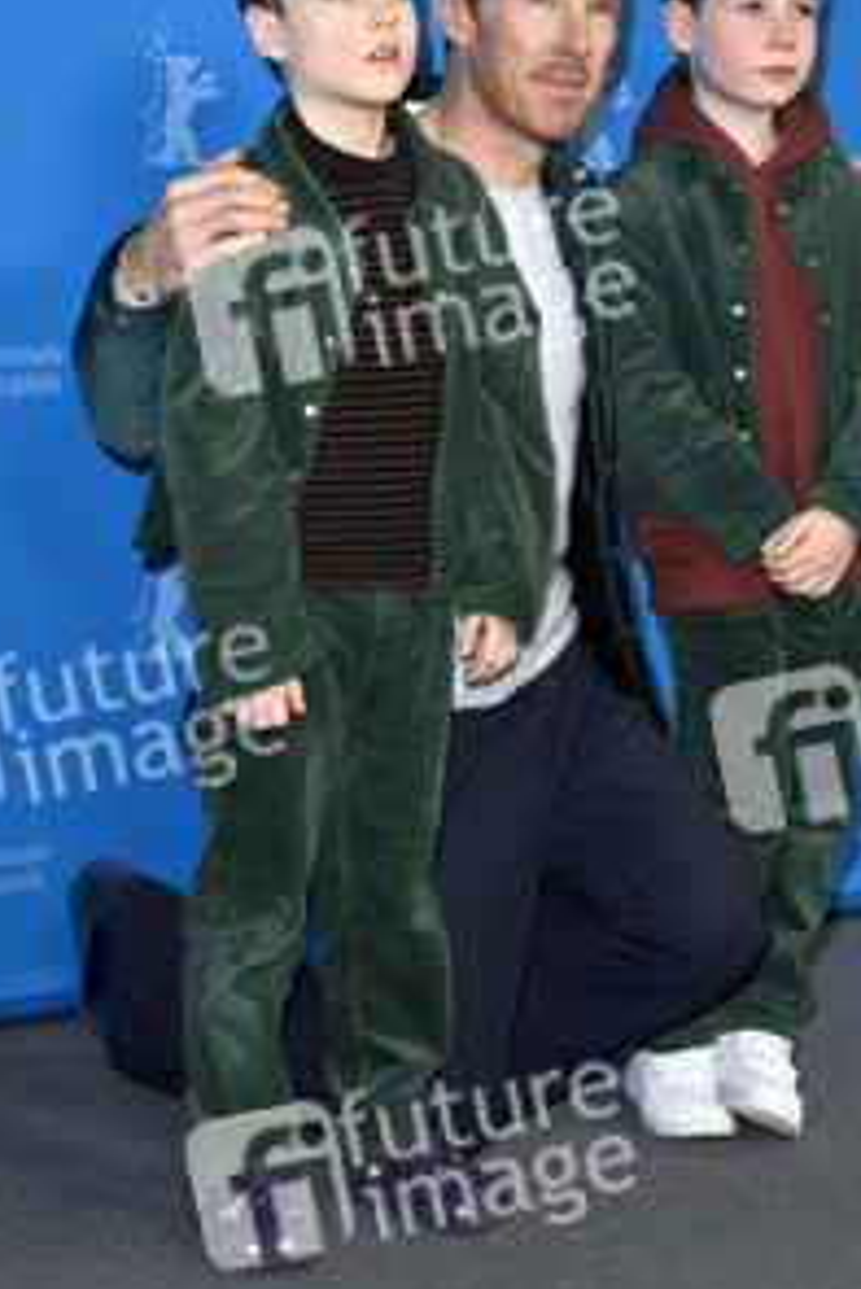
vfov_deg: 18.4
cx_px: 538
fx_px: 3977
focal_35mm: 111
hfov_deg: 12.3
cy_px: 511
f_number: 5.6
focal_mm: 82
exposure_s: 1/200
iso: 800
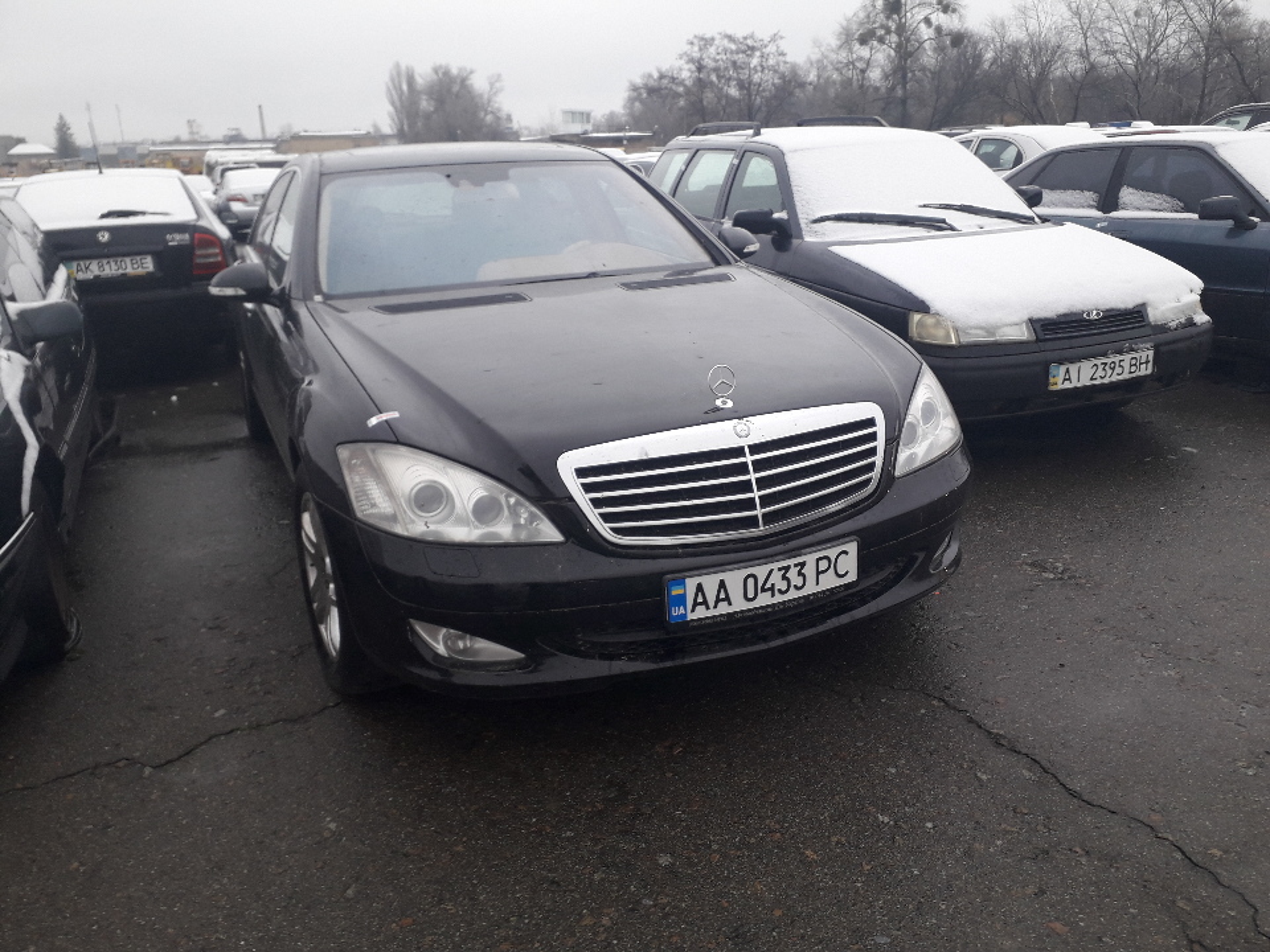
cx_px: 635
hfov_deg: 65.3
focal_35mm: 27
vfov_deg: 51.4
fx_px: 991
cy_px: 476
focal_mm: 3.6
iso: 40
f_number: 1.9
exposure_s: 1/121
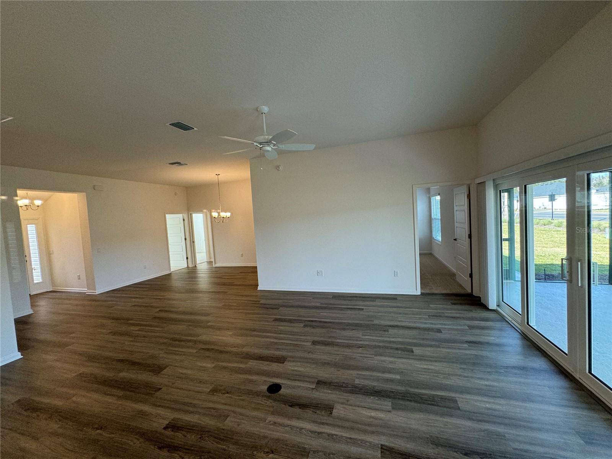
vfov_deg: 85.7
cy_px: 230
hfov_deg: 102.1
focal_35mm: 14
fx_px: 248
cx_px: 306
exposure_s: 1/120
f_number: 2.2
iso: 125
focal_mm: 2.22
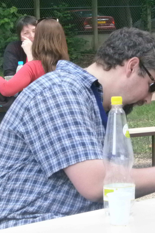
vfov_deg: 11.4
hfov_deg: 7.5
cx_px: 163
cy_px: 99
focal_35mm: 181
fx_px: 1169
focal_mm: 19.2
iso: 125
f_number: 6.5
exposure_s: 1/50
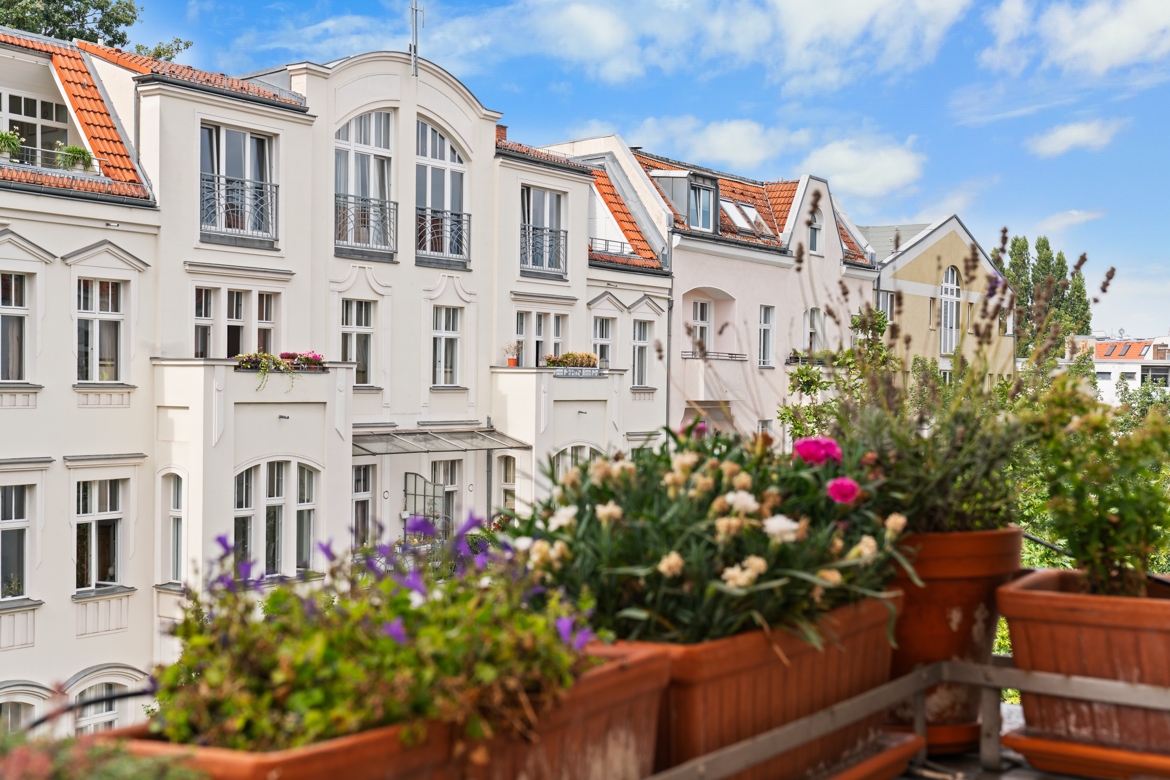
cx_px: 585
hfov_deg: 44.5
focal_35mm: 44
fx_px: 1430
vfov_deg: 30.5
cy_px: 390
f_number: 8
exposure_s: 1/25
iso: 200
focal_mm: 44
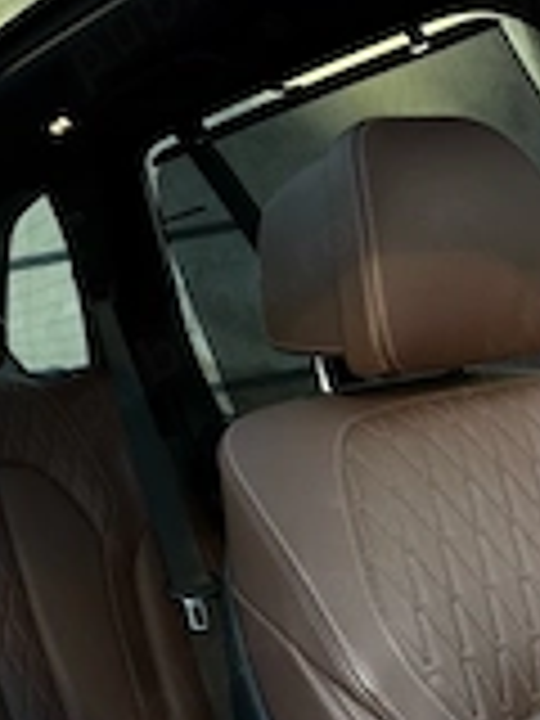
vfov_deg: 30.3
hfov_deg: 23.0
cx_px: -50
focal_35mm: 60
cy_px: 27
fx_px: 1248
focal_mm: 6.76
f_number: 1.78
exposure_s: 1/122
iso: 250
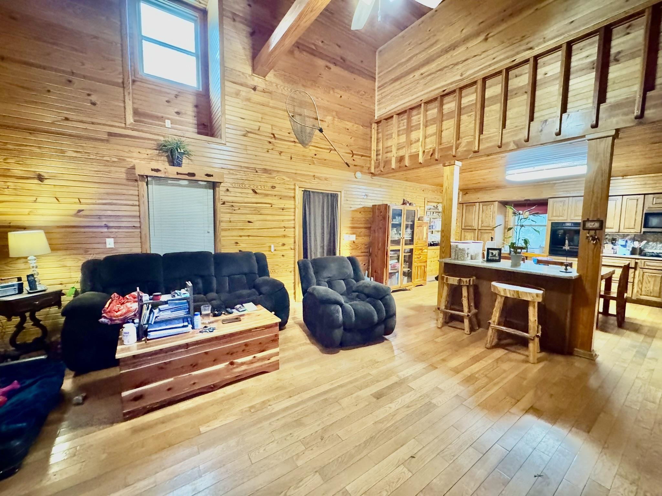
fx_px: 268
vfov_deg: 85.7
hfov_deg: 102.1
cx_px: 331
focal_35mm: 14
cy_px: 248
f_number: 2.2
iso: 1250
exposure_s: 1/40
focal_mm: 2.22
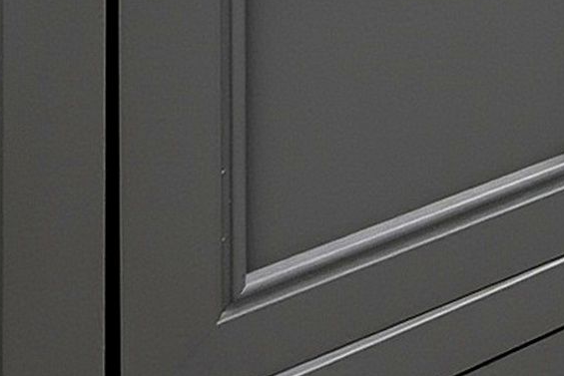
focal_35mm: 90
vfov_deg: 9.0
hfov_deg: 15.4
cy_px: -987
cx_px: 1270
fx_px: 1410
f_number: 9
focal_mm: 12
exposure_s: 1/250
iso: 400
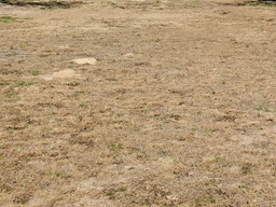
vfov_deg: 21.6
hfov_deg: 28.2
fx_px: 518
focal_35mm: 65
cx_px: 271
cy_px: -10
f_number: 2.4
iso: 50
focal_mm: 4.3
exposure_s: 1/1818
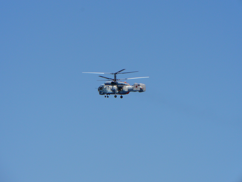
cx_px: 121
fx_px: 2447
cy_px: 91
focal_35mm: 350
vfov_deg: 4.2
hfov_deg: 5.7
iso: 80
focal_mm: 52
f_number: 7.1
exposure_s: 1/500
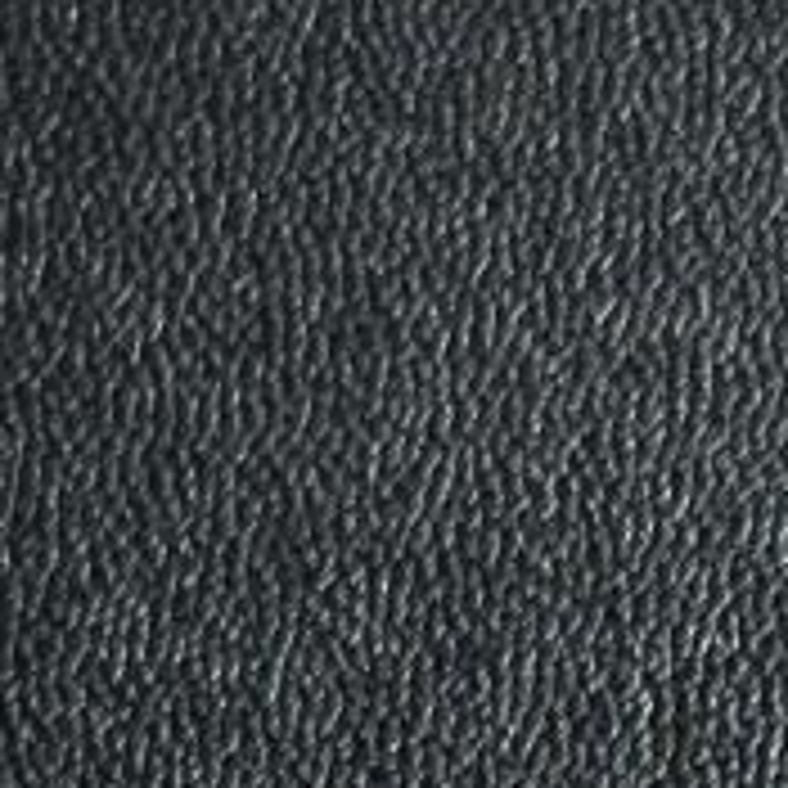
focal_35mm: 340
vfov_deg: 4.9
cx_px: 1531
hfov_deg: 5.1
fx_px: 8757
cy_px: 2206
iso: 100
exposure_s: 1/50
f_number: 1.78
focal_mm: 6.86
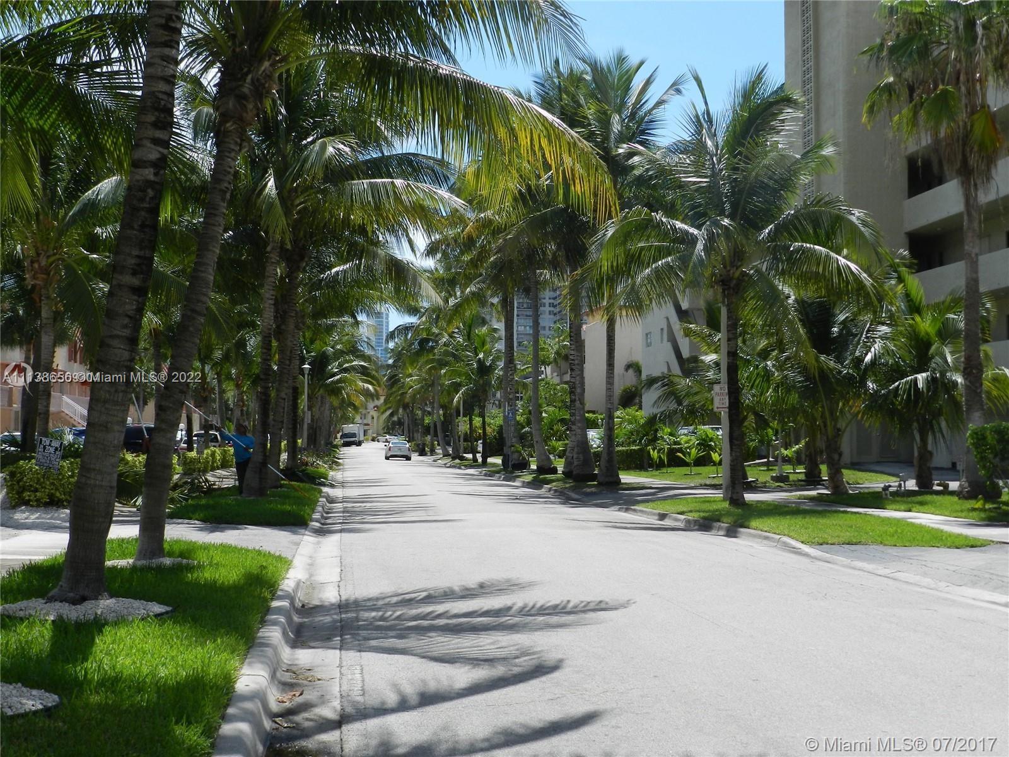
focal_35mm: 46
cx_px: 504
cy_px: 378
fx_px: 1341
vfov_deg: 31.5
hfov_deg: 41.2
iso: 160
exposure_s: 1/1000
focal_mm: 8.1
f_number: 4.2
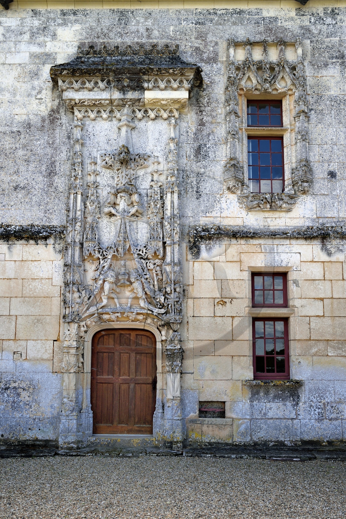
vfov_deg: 50.7
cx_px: 173
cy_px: 260
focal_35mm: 38
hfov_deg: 35.1
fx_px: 548
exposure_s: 1/250
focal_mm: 38
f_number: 8
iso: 200
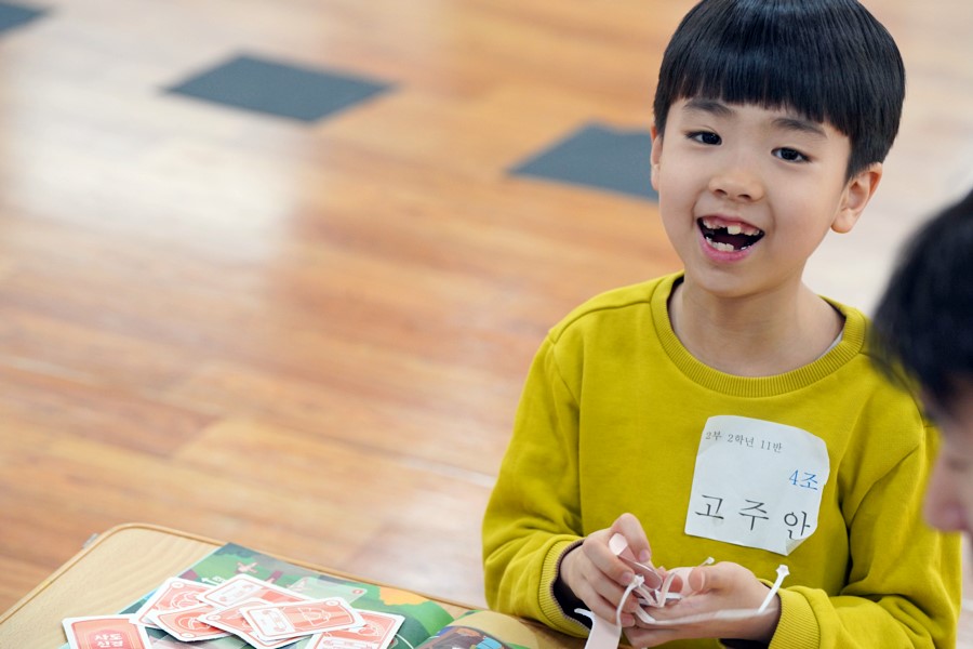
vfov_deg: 13.4
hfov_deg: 20.0
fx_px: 2757
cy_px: 324
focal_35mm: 102
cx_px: 486
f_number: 4
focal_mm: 102
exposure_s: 1/160
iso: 2500
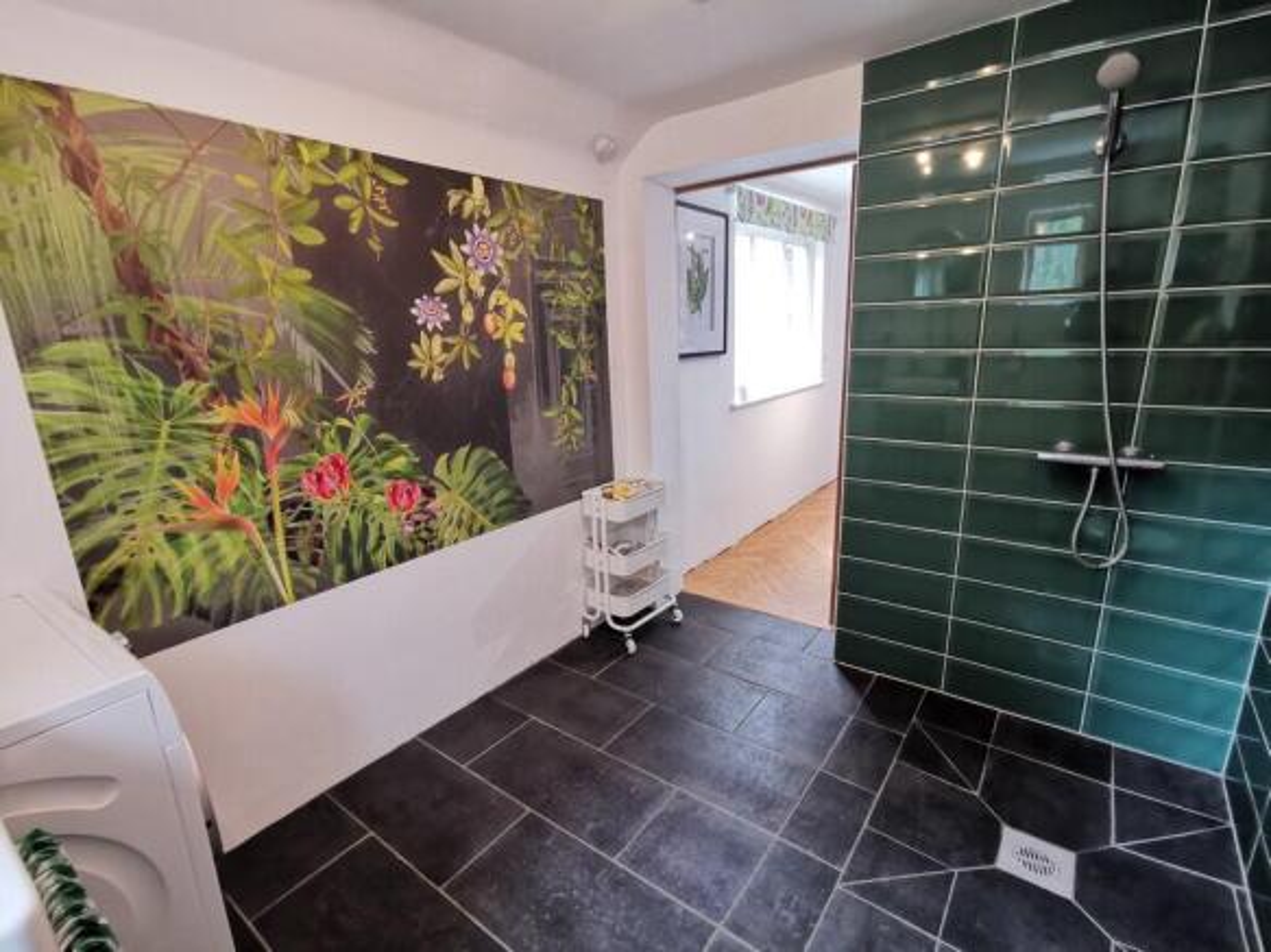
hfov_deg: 91.0
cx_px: 636
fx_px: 624
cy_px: 476
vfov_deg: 74.7
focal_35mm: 17
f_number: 2.2
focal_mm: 2.26
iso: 640
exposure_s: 1/33.3
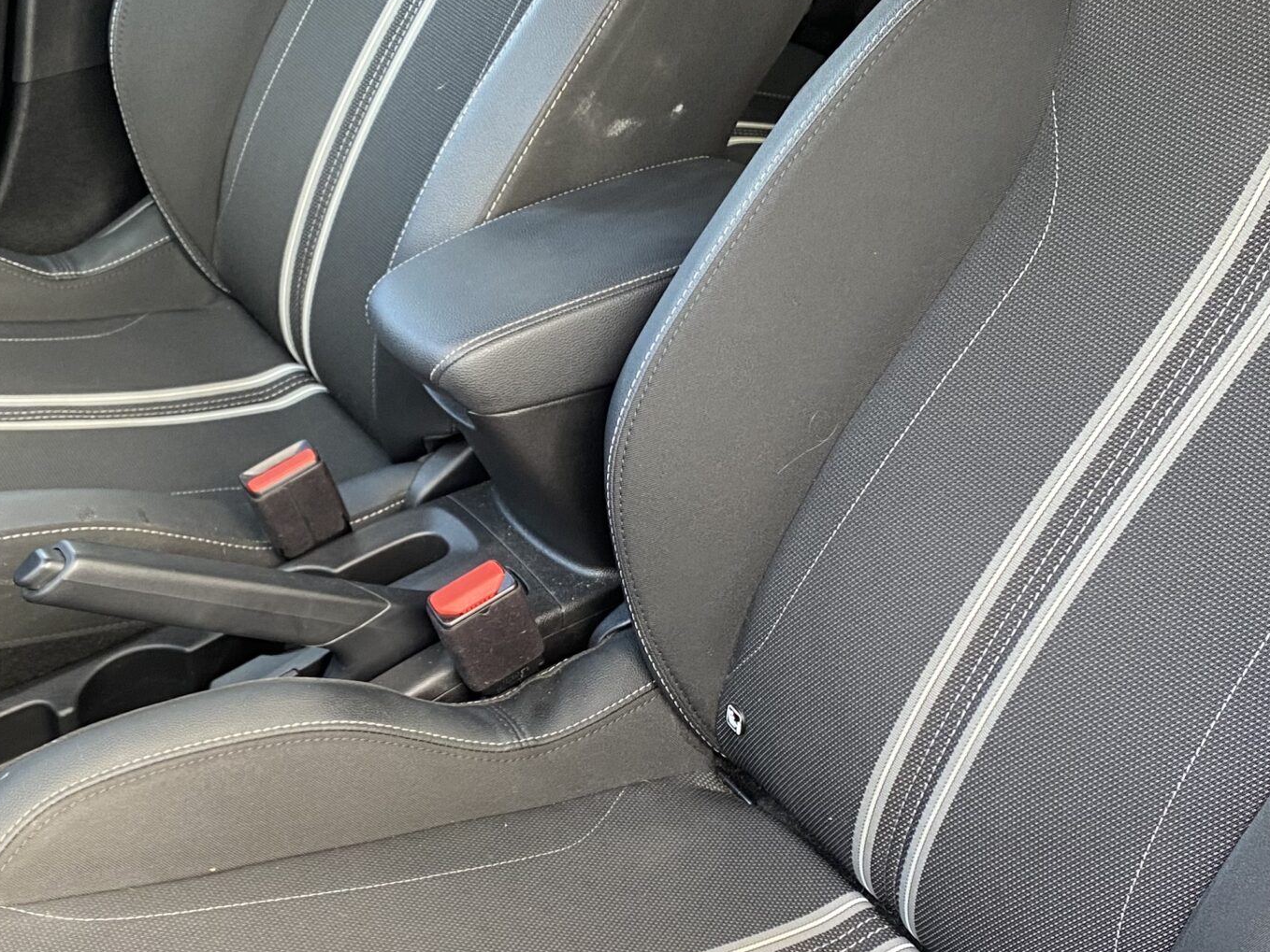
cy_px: 618
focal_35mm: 49
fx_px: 1798
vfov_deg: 29.5
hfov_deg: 38.9
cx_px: 603
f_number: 1.8
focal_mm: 4.25
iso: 125
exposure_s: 1/60
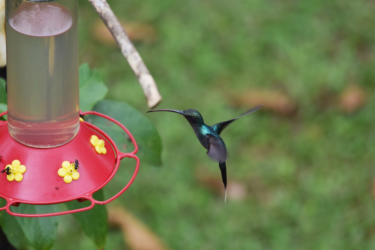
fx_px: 6562
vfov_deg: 2.2
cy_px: 125
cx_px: 188
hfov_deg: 3.3
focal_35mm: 630
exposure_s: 1/1250
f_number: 5.6
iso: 640
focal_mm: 420
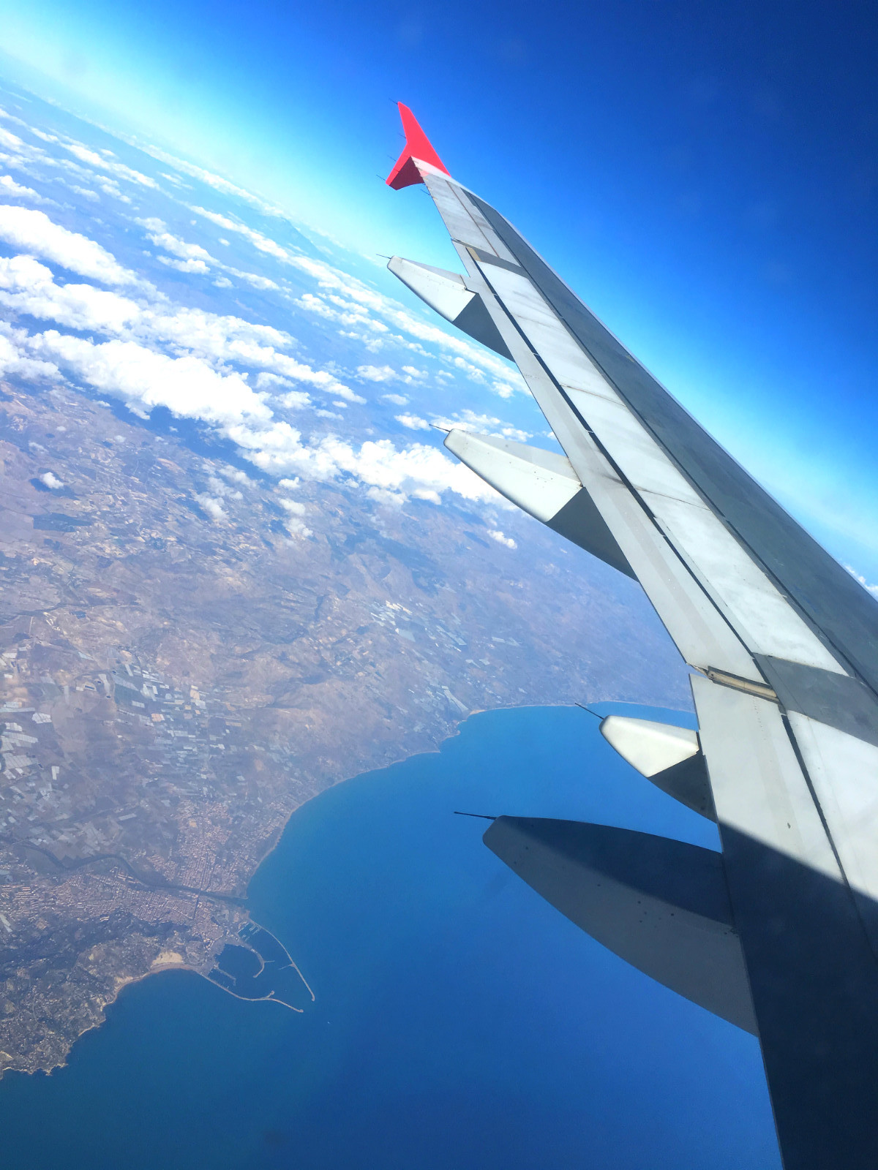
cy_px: 585
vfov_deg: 61.7
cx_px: 439
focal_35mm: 29
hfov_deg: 48.2
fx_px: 981
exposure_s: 1/2564
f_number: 2.2
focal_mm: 4.15
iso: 25
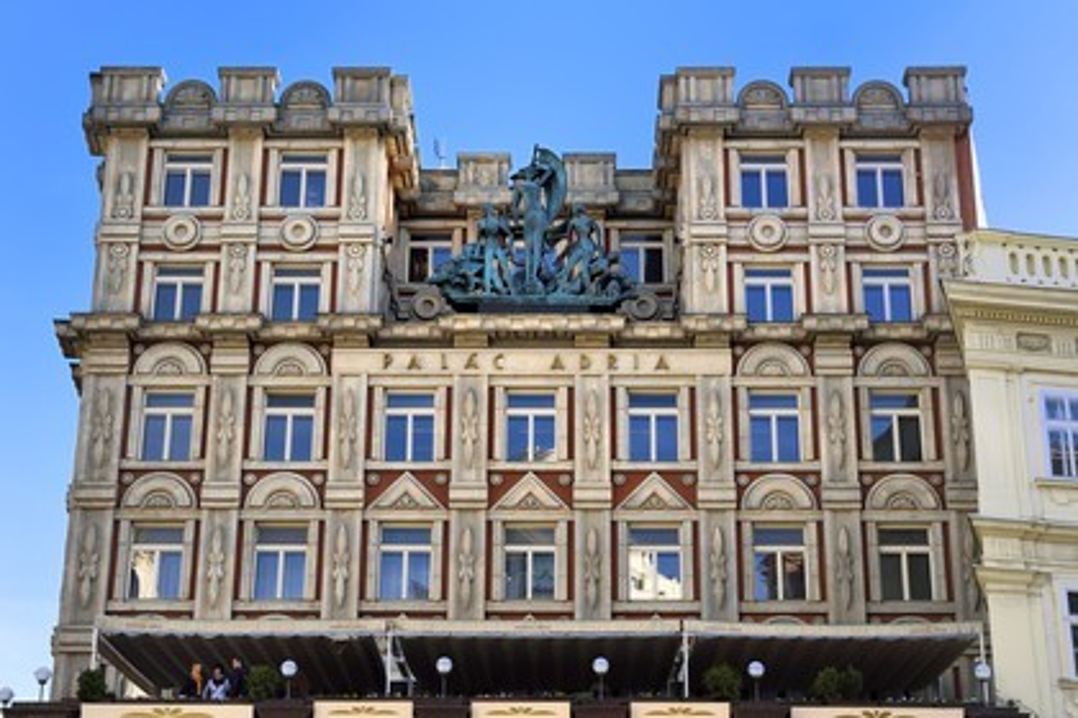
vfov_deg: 22.6
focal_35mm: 60
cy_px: 359
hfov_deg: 33.4
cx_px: 539
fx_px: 1797
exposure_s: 1/320
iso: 200
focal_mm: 60
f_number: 8
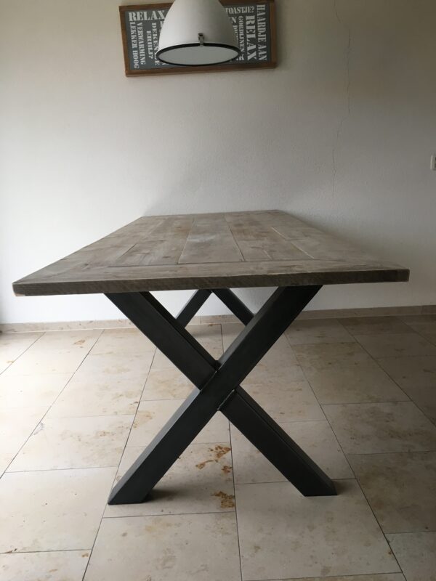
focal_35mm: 29
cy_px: 290
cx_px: 218
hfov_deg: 48.2
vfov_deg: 61.7
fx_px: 487
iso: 32
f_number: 2.2
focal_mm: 4.15
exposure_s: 1/33
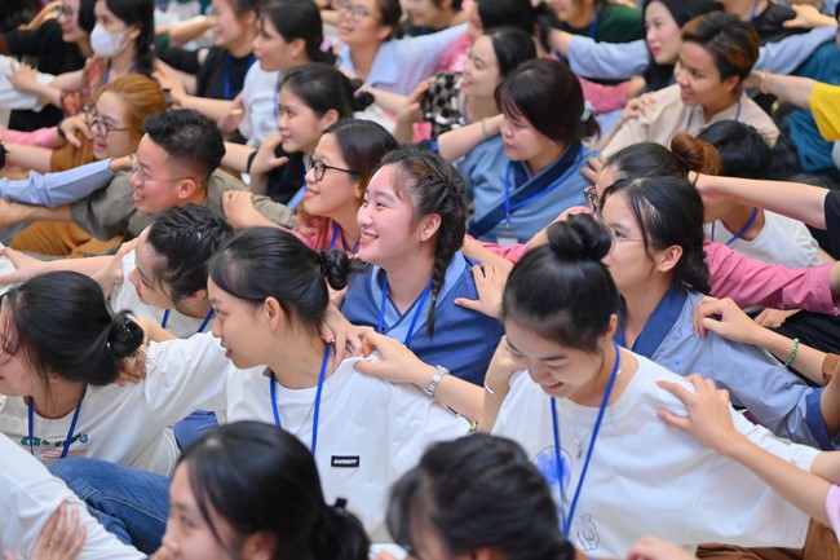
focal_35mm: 110
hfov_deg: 18.6
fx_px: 2566
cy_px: 280
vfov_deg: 12.4
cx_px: 420
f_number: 4.5
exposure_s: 1/160
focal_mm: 110
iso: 1600
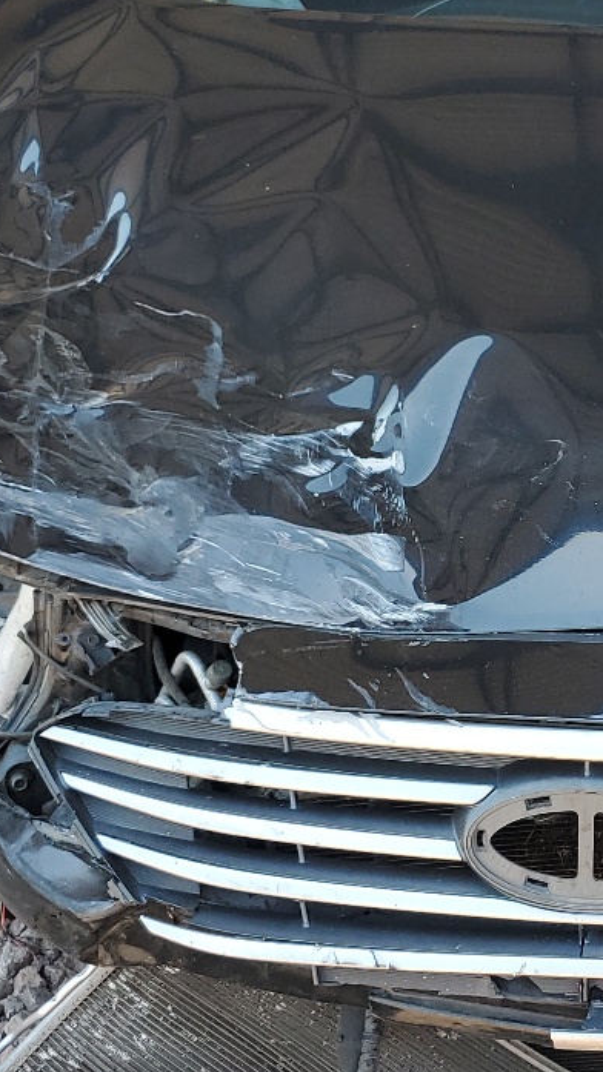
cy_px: 537
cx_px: 631
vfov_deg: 32.4
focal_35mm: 65
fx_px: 1848
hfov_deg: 18.0
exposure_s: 1/500
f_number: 1.5
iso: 50
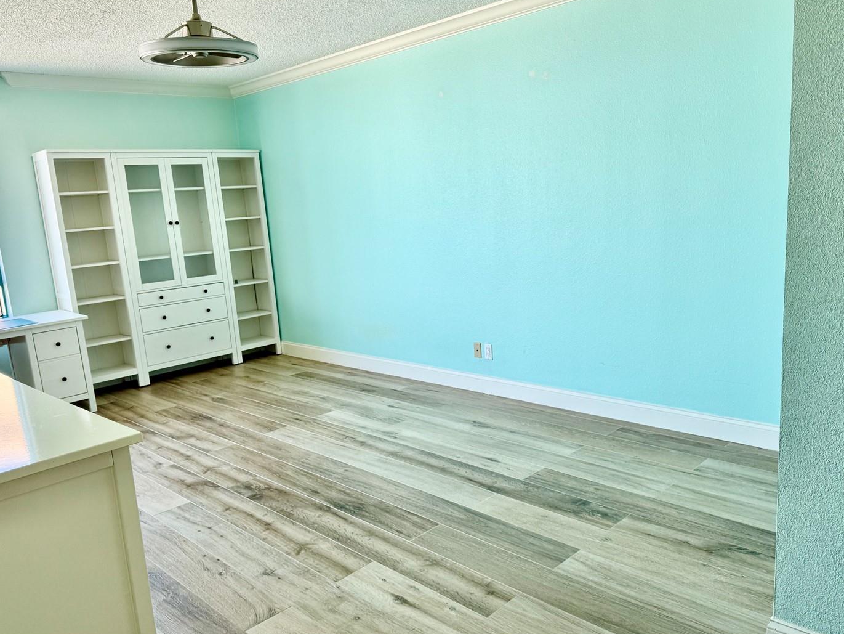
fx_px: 683
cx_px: 424
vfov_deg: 49.7
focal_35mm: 28
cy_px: 332
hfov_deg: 63.4
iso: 64
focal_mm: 6.76
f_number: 1.78
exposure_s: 1/163
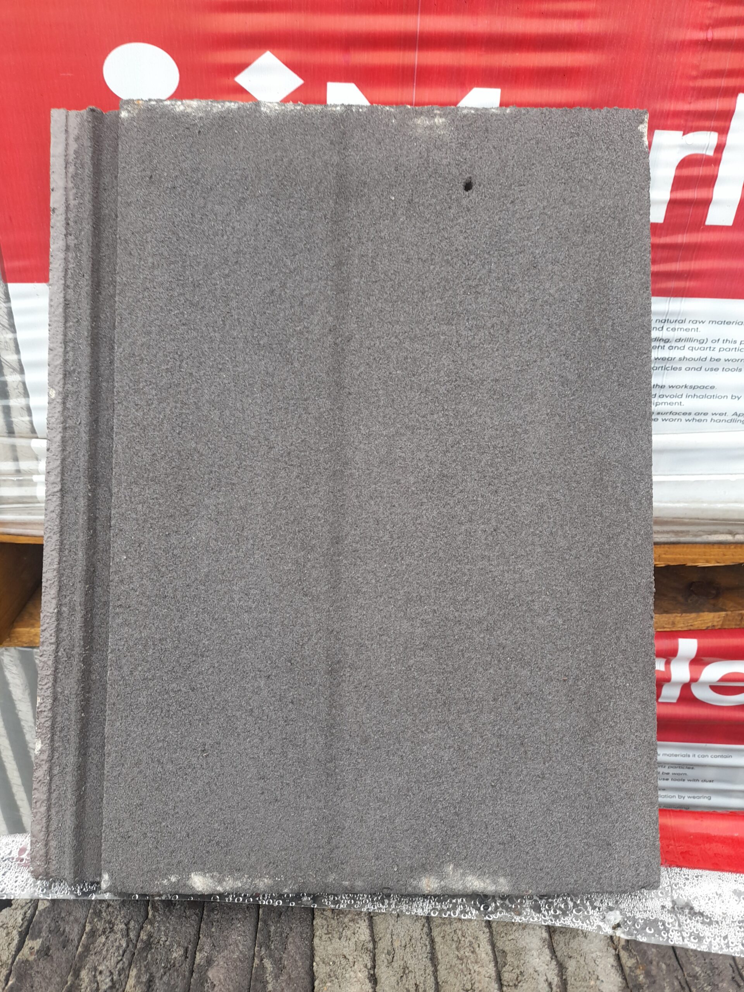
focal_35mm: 25
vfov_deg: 69.4
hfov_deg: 54.9
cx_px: 372
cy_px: 496
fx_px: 716
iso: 50
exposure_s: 1/50
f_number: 2
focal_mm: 4.6
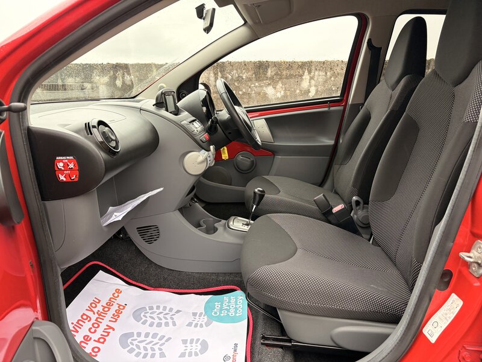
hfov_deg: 67.3
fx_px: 362
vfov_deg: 53.1
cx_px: 241
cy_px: 181
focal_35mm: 26
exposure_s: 1/121
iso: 125
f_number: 1.6
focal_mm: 5.96
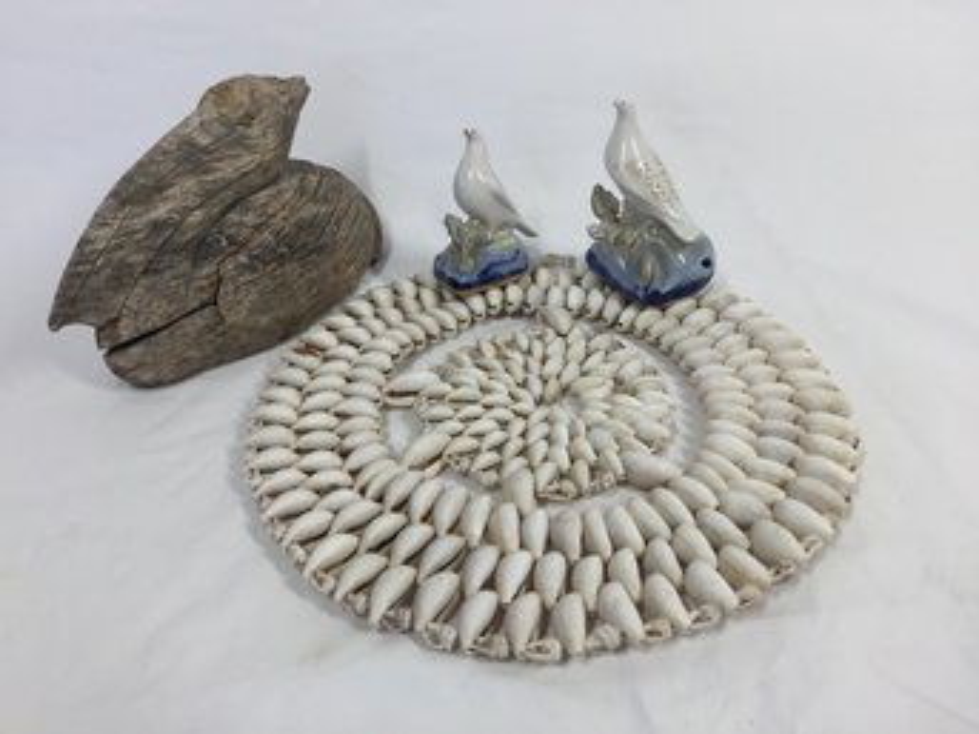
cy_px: 367
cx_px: 490
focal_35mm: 29
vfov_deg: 48.2
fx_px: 820
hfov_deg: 61.7
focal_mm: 4.15
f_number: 2.2
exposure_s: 1/120
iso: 40
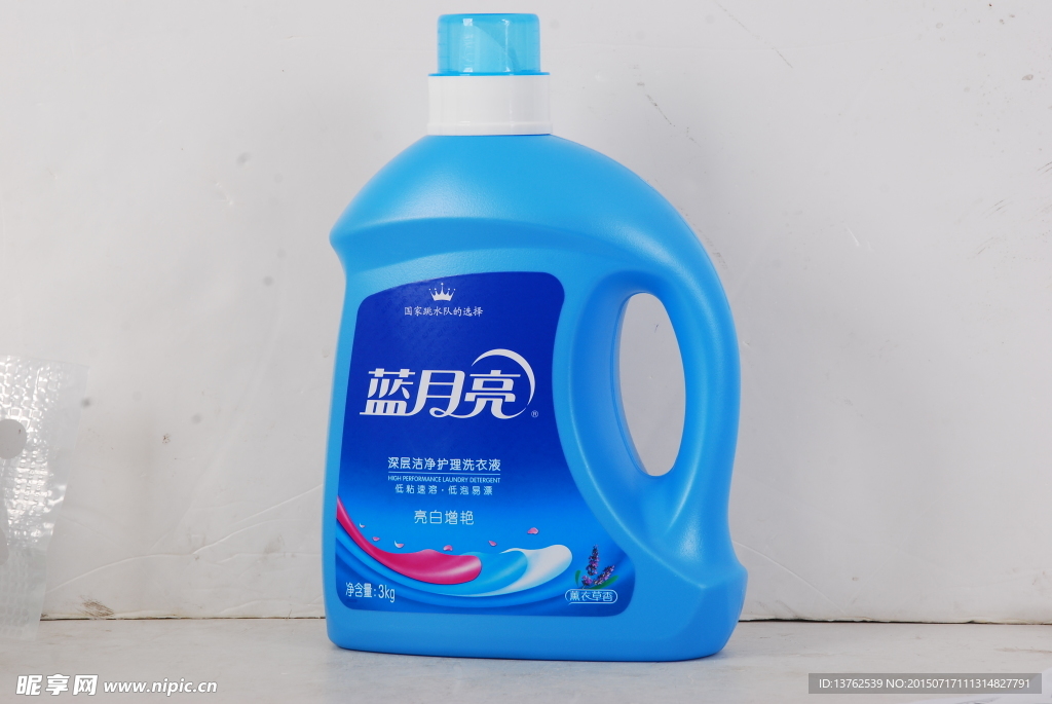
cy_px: 352
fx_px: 4168
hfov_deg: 14.4
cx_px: 526
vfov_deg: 9.7
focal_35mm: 142
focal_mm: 95
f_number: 13
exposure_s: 1/125
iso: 160
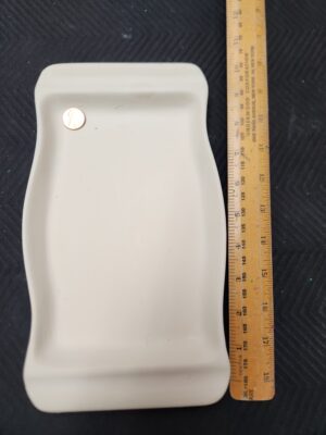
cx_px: 163
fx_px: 289
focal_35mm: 23
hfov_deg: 58.9
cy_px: 218
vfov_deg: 73.9
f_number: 1.8
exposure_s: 1/120
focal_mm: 5.4
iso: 125
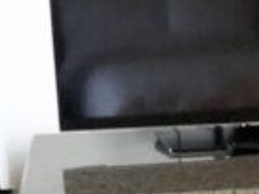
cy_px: 205
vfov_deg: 18.3
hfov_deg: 24.1
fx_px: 584
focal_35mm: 78
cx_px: 249
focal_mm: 3.99
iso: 200
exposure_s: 1/4
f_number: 1.8
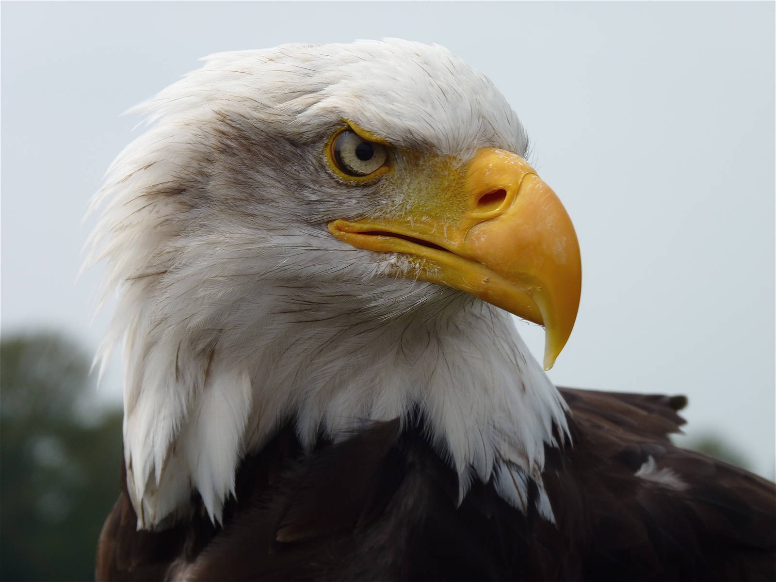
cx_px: 388
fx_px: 4865
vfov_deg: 6.8
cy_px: 291
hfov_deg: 9.1
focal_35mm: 217
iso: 80
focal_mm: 38.5
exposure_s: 1/640
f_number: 4
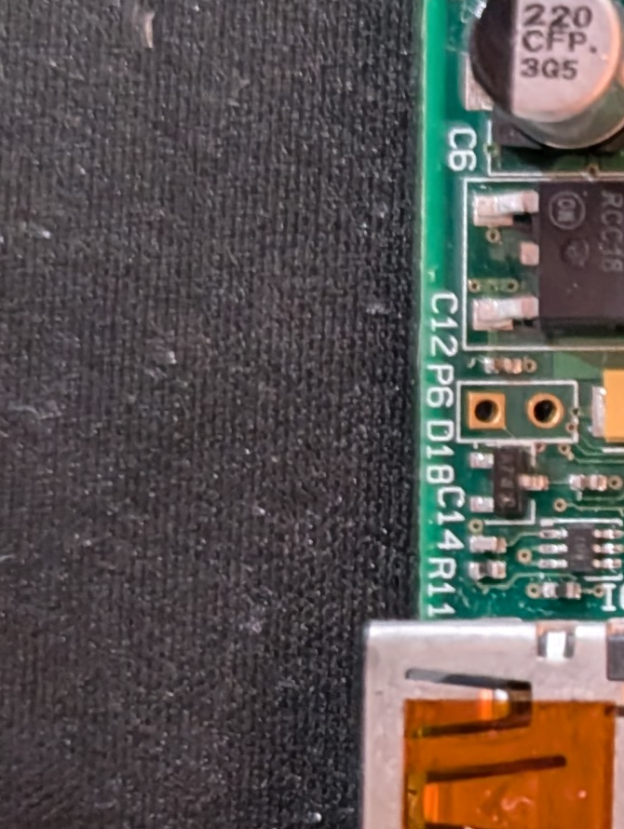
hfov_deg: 12.6
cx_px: 1005
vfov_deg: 17.7
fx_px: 2638
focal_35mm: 110
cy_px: 636
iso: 1163
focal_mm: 6.9
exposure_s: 1/40
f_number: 1.68
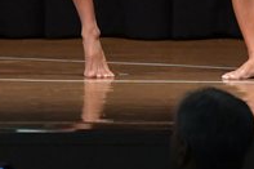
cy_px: -139
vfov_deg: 1.7
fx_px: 5597
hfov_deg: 2.6
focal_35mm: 794
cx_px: 190
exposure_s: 1/400
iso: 5000
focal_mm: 135
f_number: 5.6
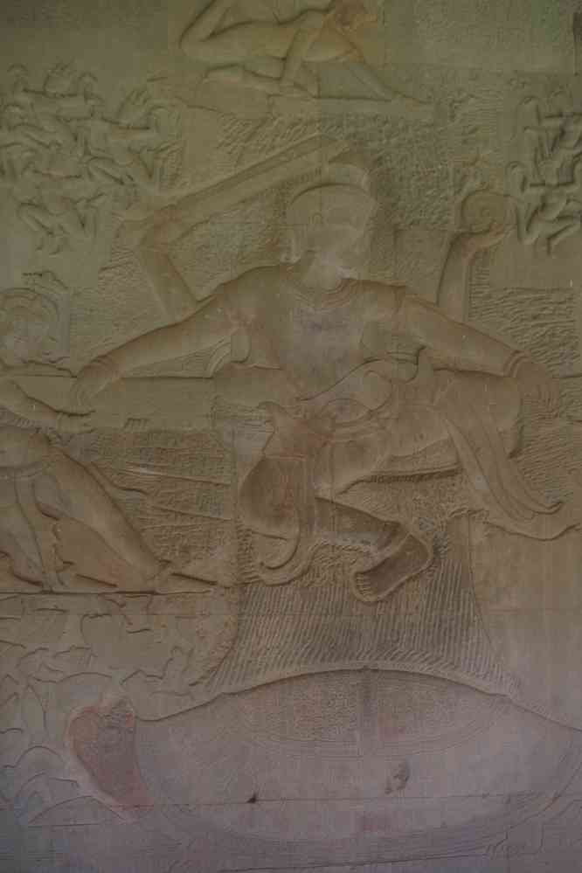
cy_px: 436
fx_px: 764
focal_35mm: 32
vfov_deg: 59.5
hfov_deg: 41.7
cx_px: 291
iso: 800
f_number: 5.6
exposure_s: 1/50
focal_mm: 21
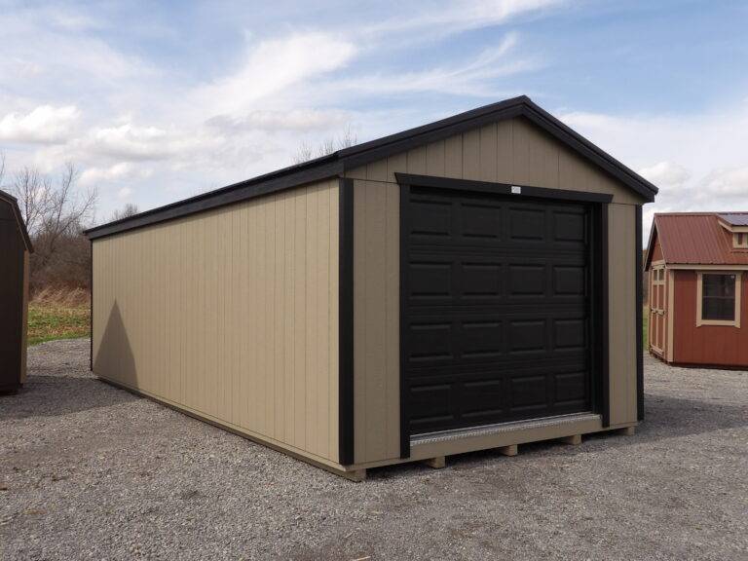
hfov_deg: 55.4
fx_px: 713
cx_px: 374
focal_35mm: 33
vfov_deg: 42.9
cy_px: 280
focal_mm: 5.9
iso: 100
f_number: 3.6
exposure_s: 1/593
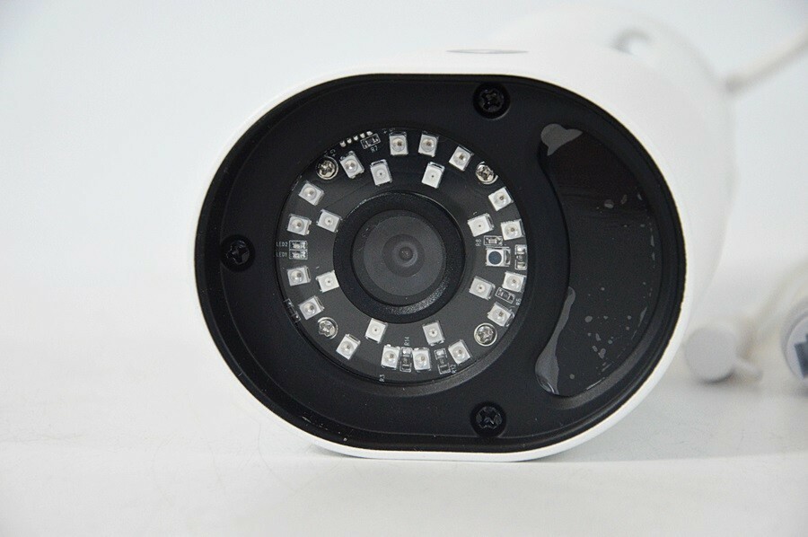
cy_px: 268
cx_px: 404
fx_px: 3531
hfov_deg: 13.1
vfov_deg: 8.7
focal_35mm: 158
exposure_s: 1/200
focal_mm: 105
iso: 1600
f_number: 7.1
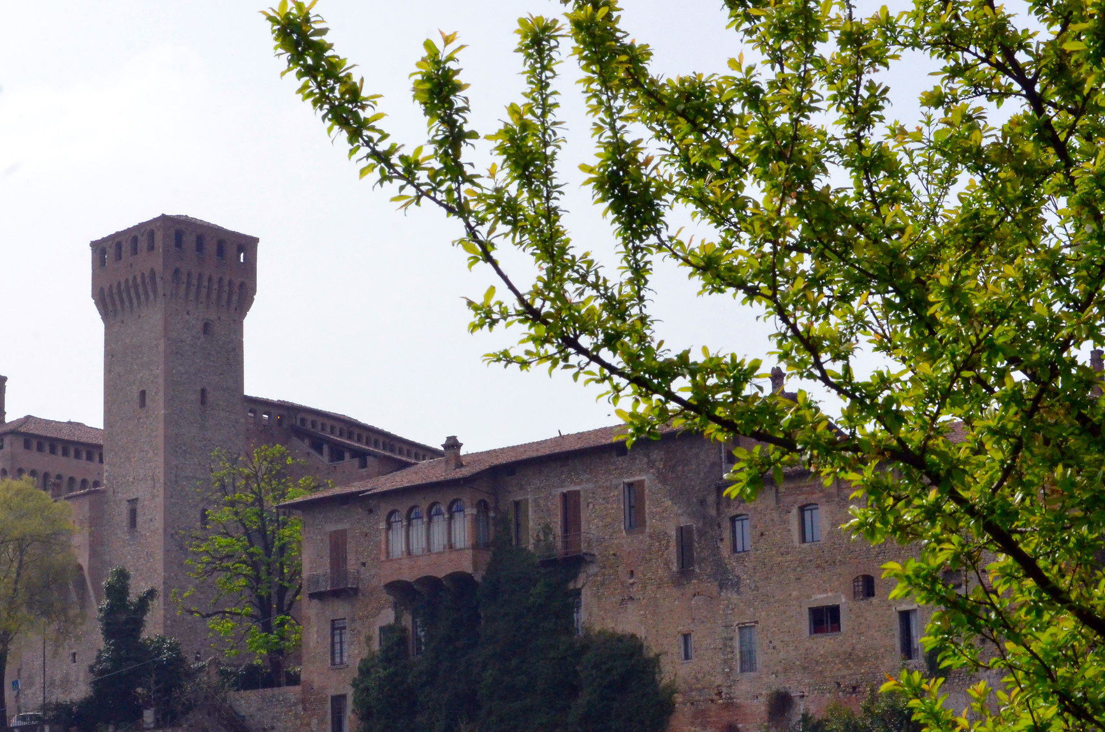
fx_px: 2227
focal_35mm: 73
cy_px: 493
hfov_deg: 27.9
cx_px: 516
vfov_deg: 18.6
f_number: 18
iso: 2500
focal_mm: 35
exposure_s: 1/1250
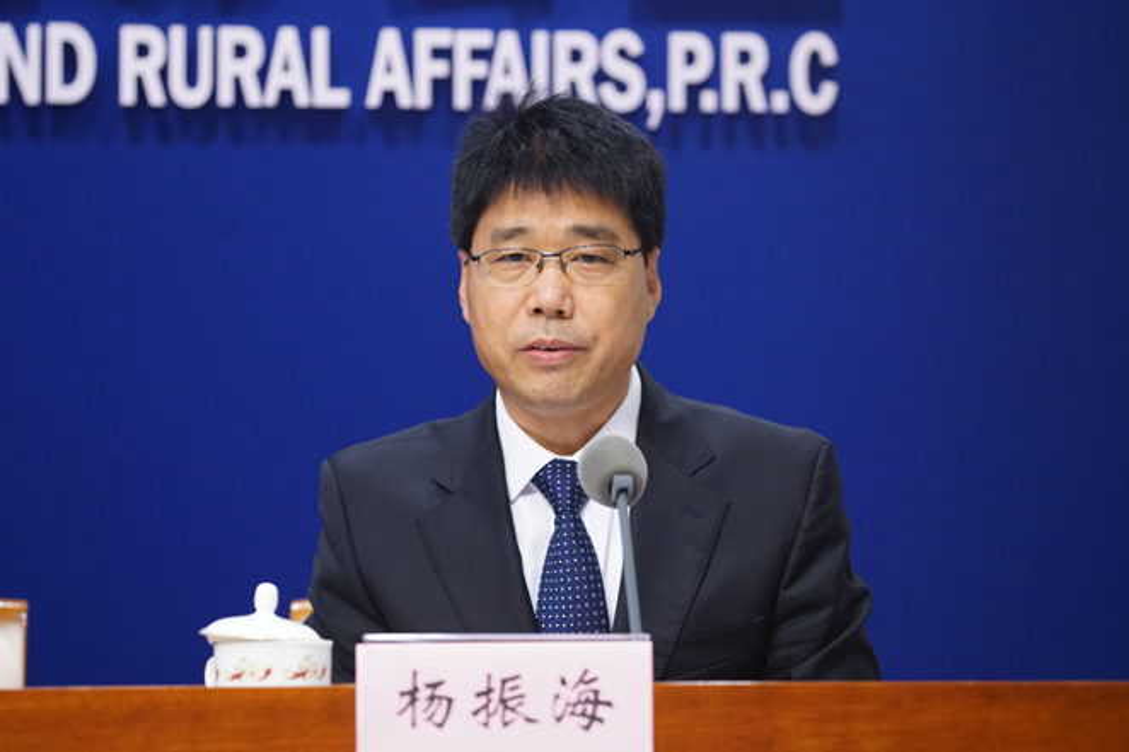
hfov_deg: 17.4
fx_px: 3699
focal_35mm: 118
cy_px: 376
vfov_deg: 11.6
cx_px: 564
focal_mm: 118
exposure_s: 1/160
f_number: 4
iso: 5000
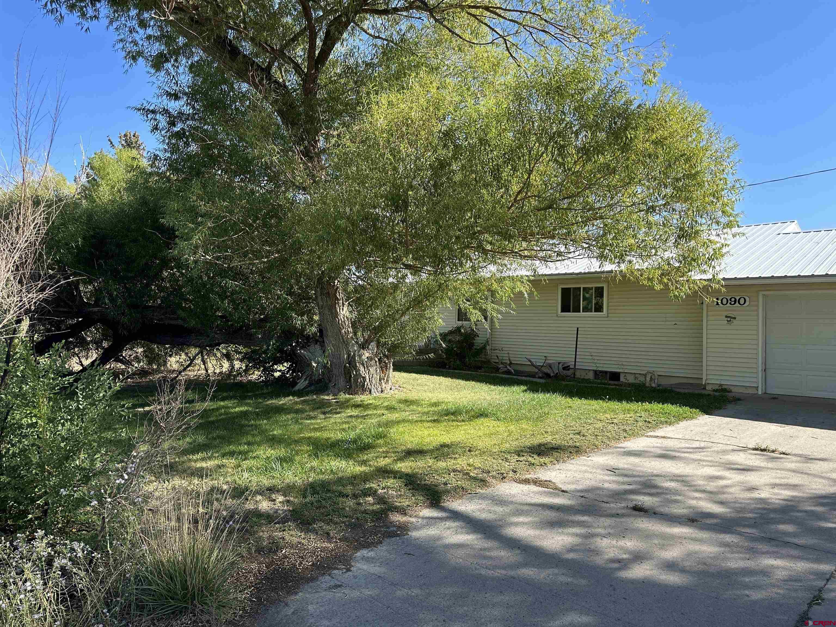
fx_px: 580
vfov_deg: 56.8
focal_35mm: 24
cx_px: 418
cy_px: 314
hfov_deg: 71.6
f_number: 1.78
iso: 80
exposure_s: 1/1304
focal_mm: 6.86
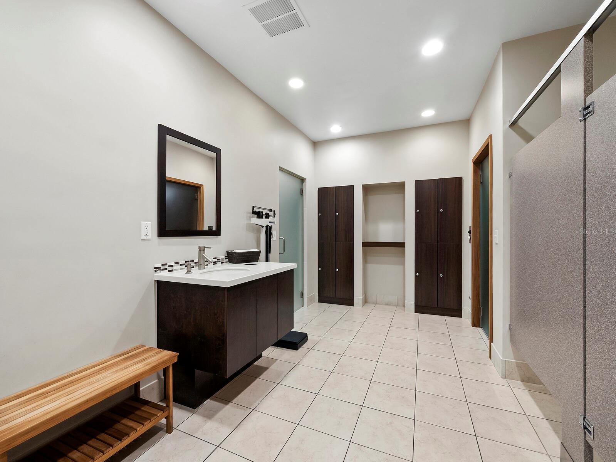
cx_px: 308
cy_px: 231
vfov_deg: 85.7
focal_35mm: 14
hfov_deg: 102.1
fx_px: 249
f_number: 10
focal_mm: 7
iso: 400
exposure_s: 1/2
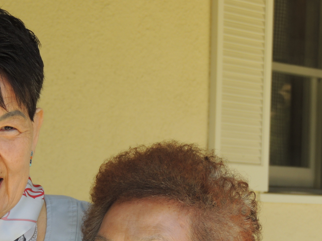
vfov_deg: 7.1
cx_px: 42
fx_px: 1945
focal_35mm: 209
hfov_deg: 9.4
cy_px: 186
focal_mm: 21.4
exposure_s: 1/100
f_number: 4.2
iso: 100
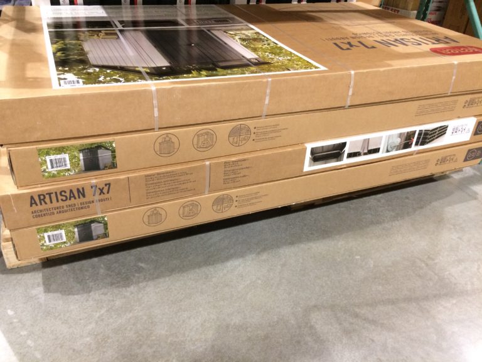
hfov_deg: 61.7
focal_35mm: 29
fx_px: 404
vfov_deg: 48.2
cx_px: 241
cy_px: 181
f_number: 2.2
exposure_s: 1/33
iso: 200
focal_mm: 4.15
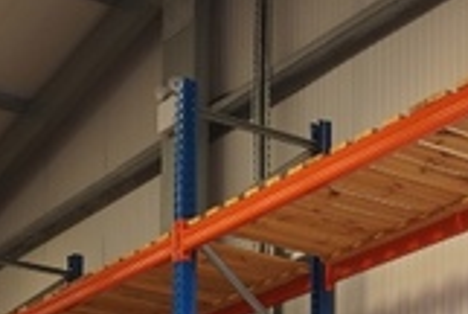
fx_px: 1394
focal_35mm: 107
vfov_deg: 11.8
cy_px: 576
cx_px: 331
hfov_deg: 19.0
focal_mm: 16
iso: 100
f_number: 4
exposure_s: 1/60
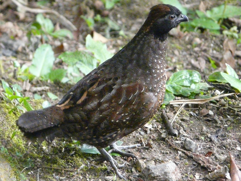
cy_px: 90
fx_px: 1817
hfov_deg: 7.6
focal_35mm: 261
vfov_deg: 5.7
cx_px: 120
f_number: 3.6
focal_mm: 42.9
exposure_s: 1/160
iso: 800
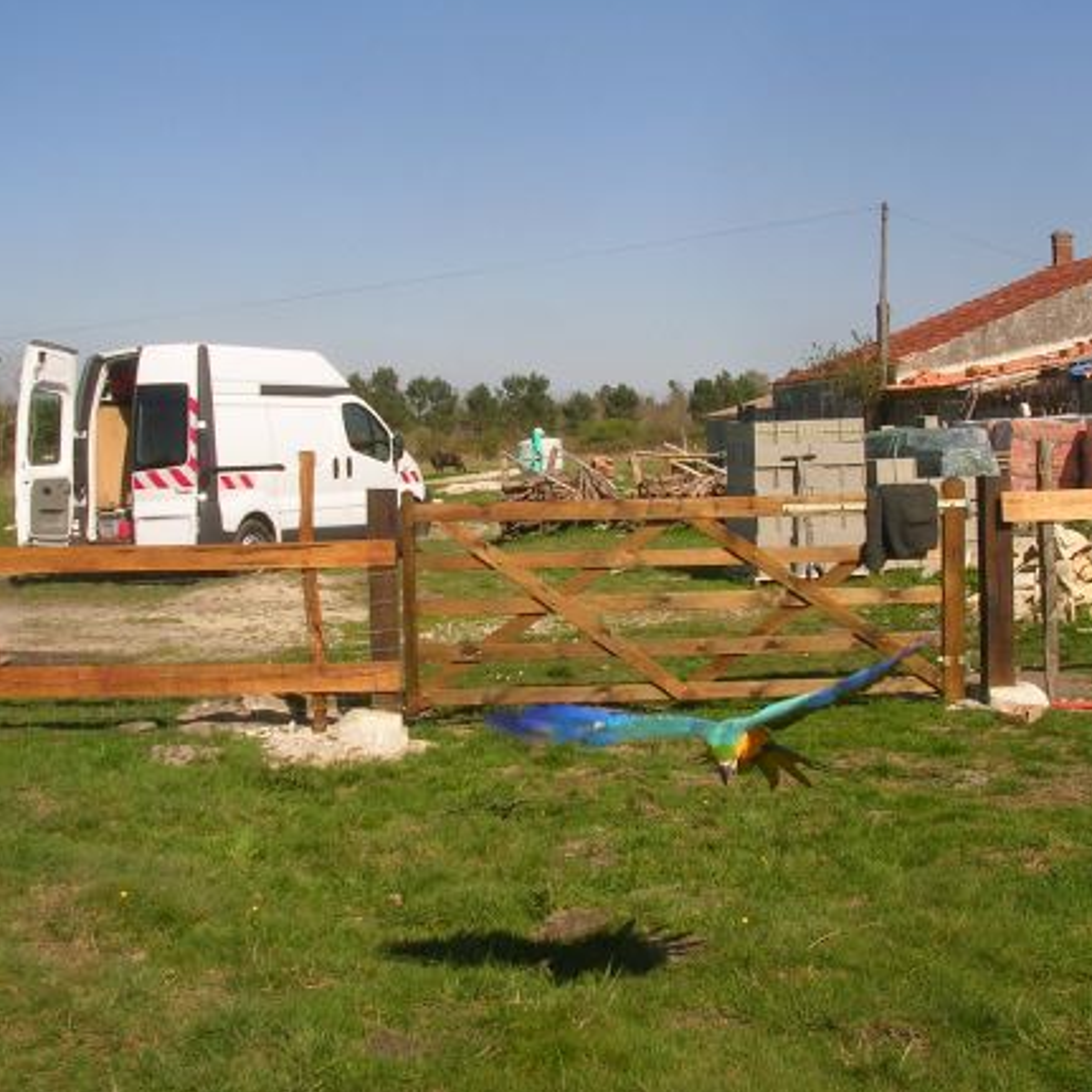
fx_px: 1642
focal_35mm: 46
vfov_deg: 36.8
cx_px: 584
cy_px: 536
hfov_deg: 36.8
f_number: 5.6
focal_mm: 5.8
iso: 50
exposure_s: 1/368
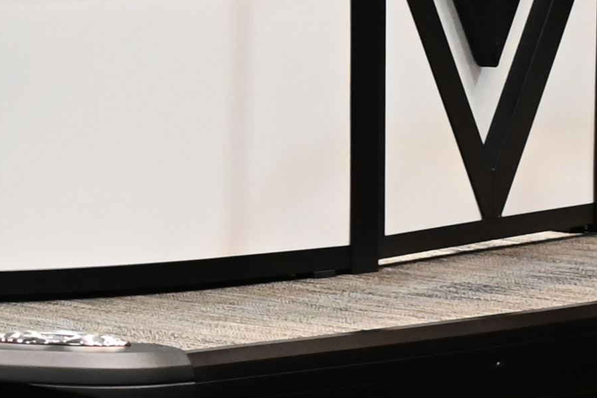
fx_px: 2637
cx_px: -678
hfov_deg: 11.4
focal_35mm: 159
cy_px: 21
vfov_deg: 8.6
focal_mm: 24
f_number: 4
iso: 2500
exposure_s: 1/100
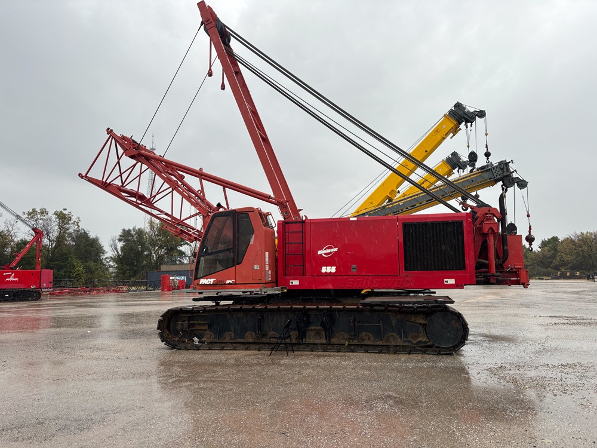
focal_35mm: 26
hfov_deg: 67.3
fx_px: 448
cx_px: 298
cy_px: 224
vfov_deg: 53.1
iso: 50
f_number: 1.6
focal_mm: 5.96
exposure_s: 1/397
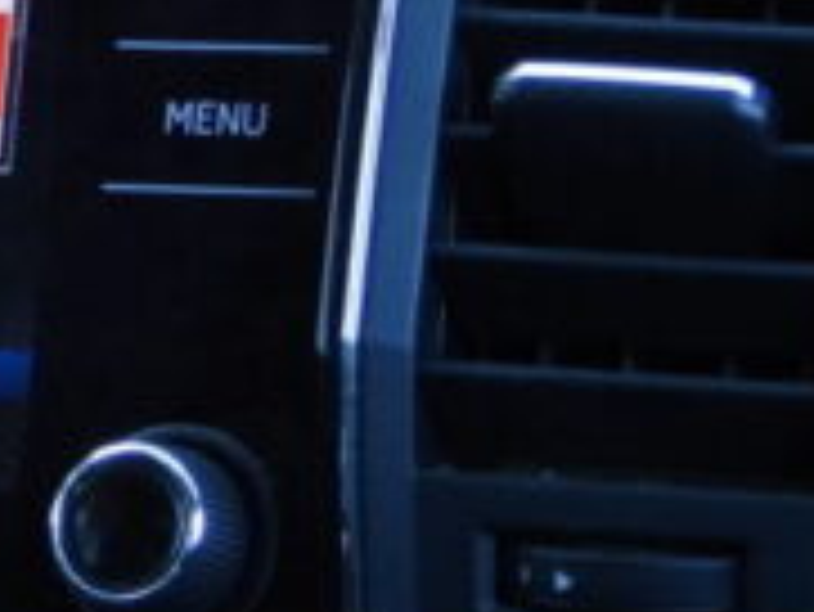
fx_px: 11577
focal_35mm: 492
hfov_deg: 4.0
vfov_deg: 3.0
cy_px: 81
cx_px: -567
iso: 280
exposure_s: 1/60
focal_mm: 22.5
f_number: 4
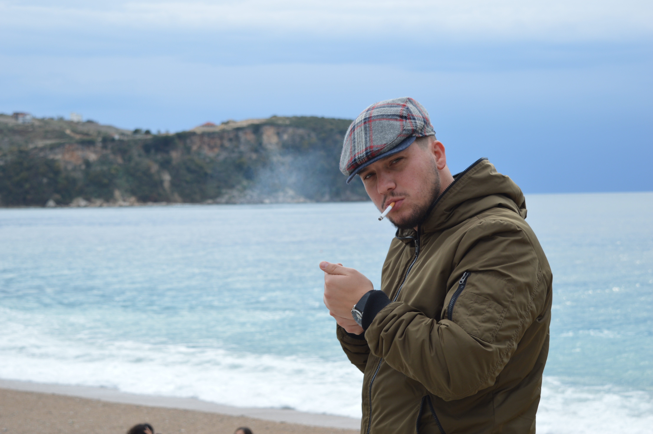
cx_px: 326
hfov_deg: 31.9
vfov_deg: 21.5
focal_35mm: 63
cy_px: 217
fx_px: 1142
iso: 100
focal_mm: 42
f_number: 5.6
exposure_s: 1/125
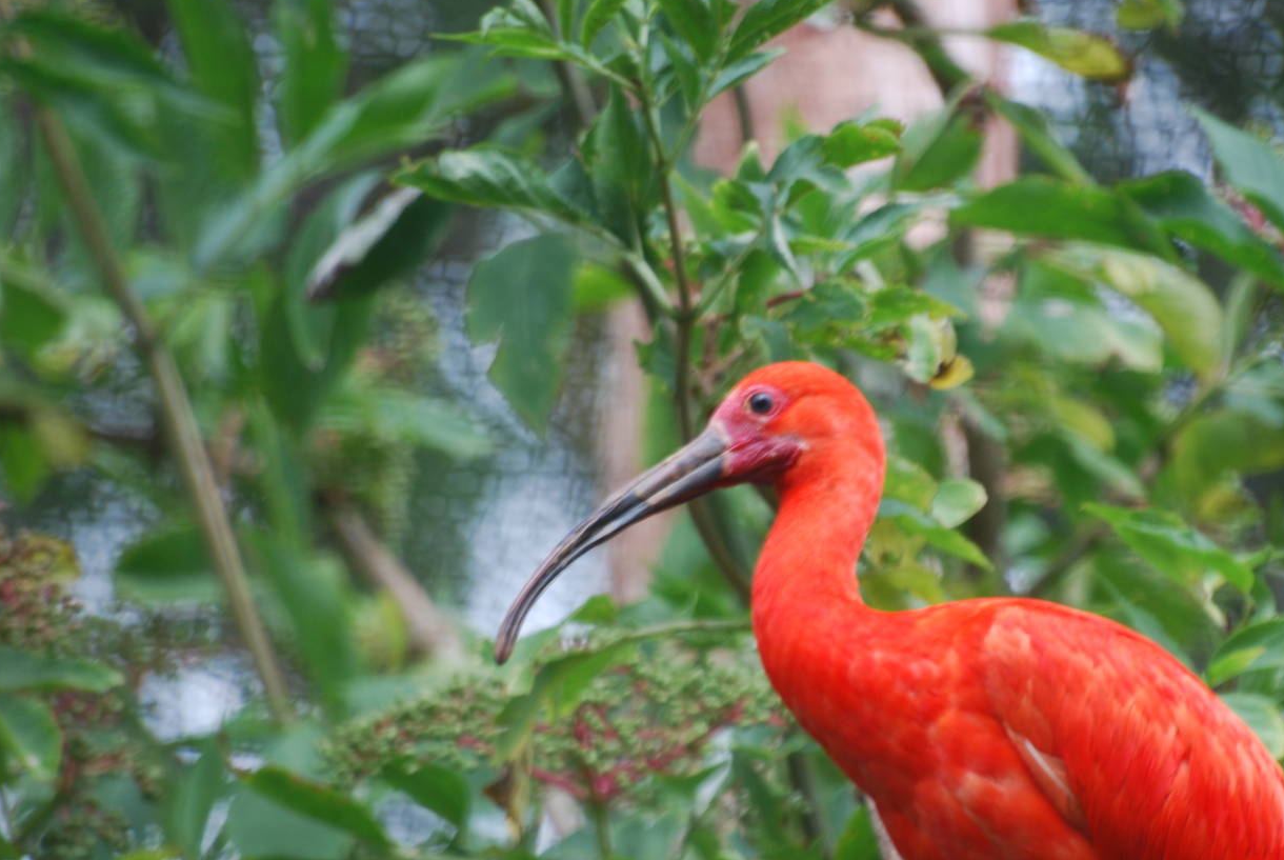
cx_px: 782
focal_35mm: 590
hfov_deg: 3.5
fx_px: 21071
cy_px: 515
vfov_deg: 2.3
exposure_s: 1/125
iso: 200
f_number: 5.6
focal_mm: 300
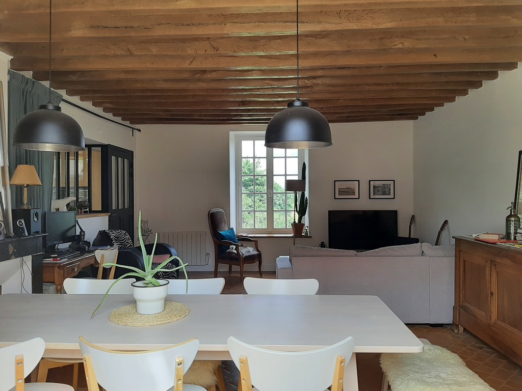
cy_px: 196
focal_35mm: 26
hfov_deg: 67.3
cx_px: 261
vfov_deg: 53.1
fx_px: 392
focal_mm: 3.93
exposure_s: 1/281
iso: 40
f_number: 1.7
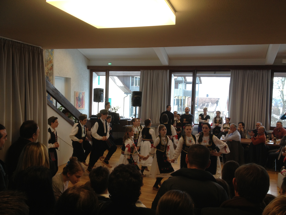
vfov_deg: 40.7
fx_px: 289
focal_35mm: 35
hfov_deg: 52.6
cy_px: 108
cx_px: 143
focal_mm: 4.28
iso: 64
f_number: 2.4
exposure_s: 1/60
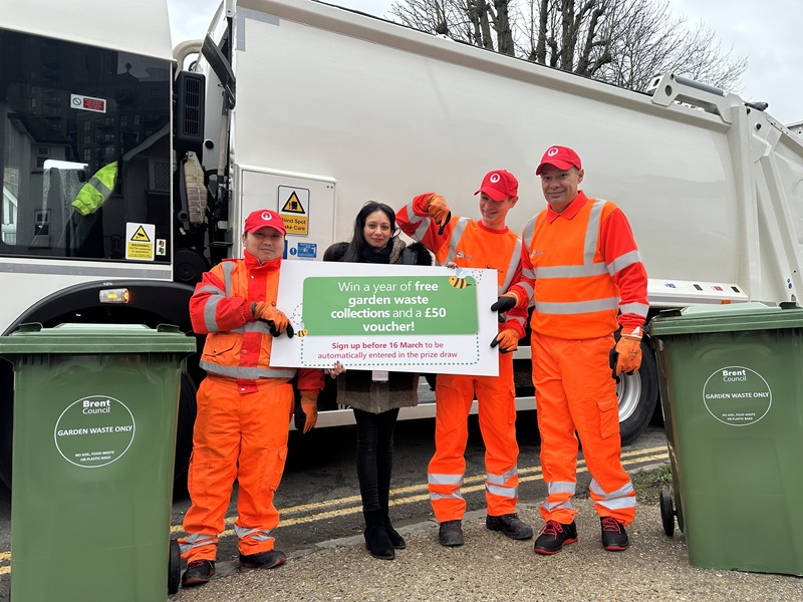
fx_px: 557
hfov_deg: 71.6
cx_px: 402
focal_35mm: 24
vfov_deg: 56.8
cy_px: 301
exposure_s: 1/667
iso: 80
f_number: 1.78
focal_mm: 6.86
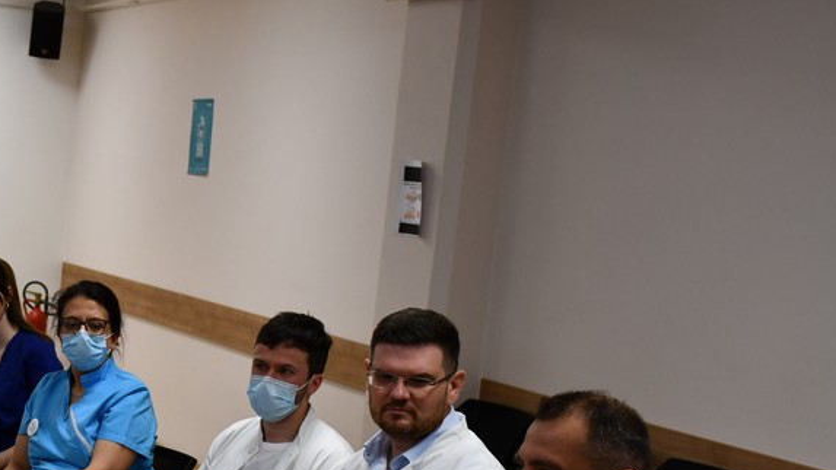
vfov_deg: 16.4
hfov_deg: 28.0
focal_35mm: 73
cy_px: 357
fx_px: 1618
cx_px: 95
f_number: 3.8
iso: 800
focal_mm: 26
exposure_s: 1/200
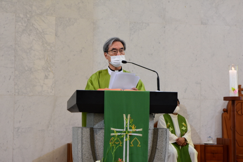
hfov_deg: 19.5
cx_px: 122
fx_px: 709
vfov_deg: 13.0
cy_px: 81
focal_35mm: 105
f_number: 9
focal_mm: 70
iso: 800
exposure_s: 1/20
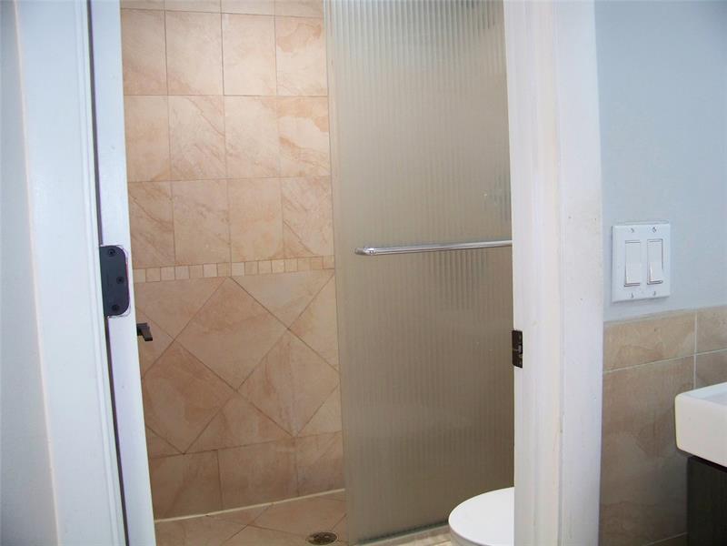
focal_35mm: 33
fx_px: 693
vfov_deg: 42.9
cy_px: 273
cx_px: 364
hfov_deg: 55.4
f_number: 2.8
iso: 250
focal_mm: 5.85
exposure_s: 1/30
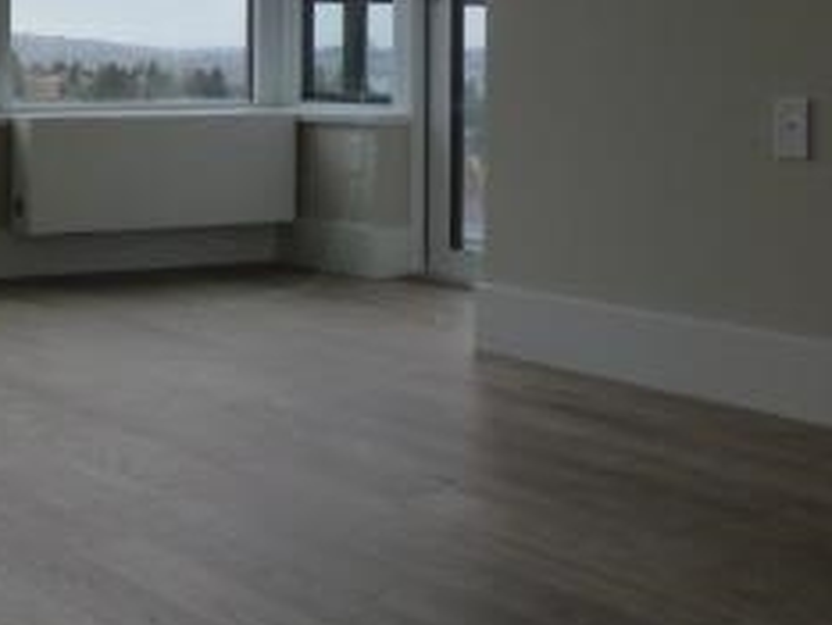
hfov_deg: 26.8
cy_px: 46
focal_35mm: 66
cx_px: -107
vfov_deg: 21.7
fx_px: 1587
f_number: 3.5
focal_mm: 4.3
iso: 160
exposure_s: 1/100
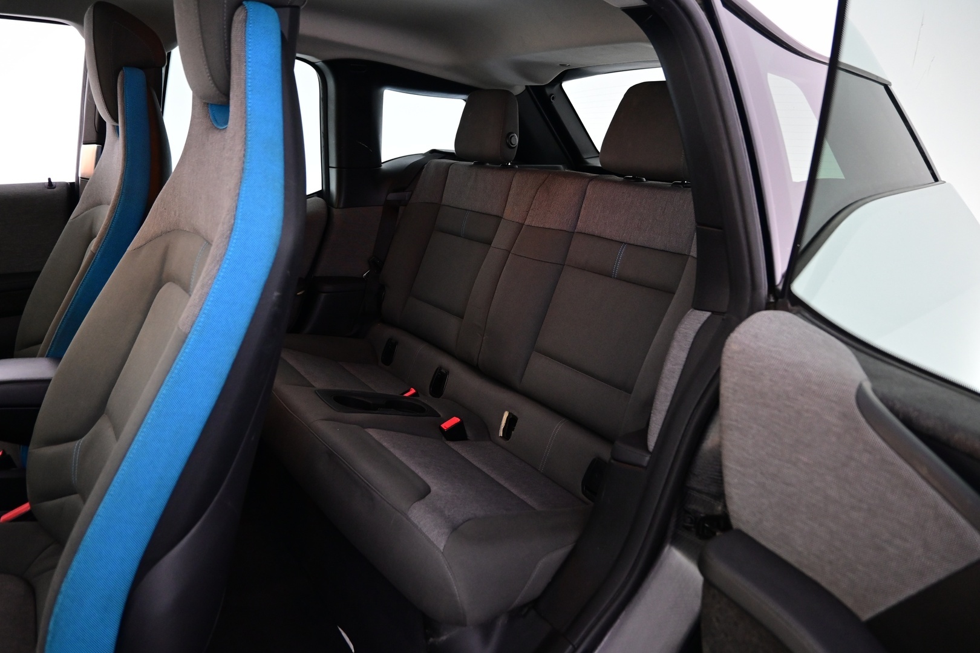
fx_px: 653
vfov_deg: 53.1
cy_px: 326
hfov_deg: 73.7
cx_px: 490
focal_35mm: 24
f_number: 3.5
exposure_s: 1/25
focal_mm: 16
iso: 1600
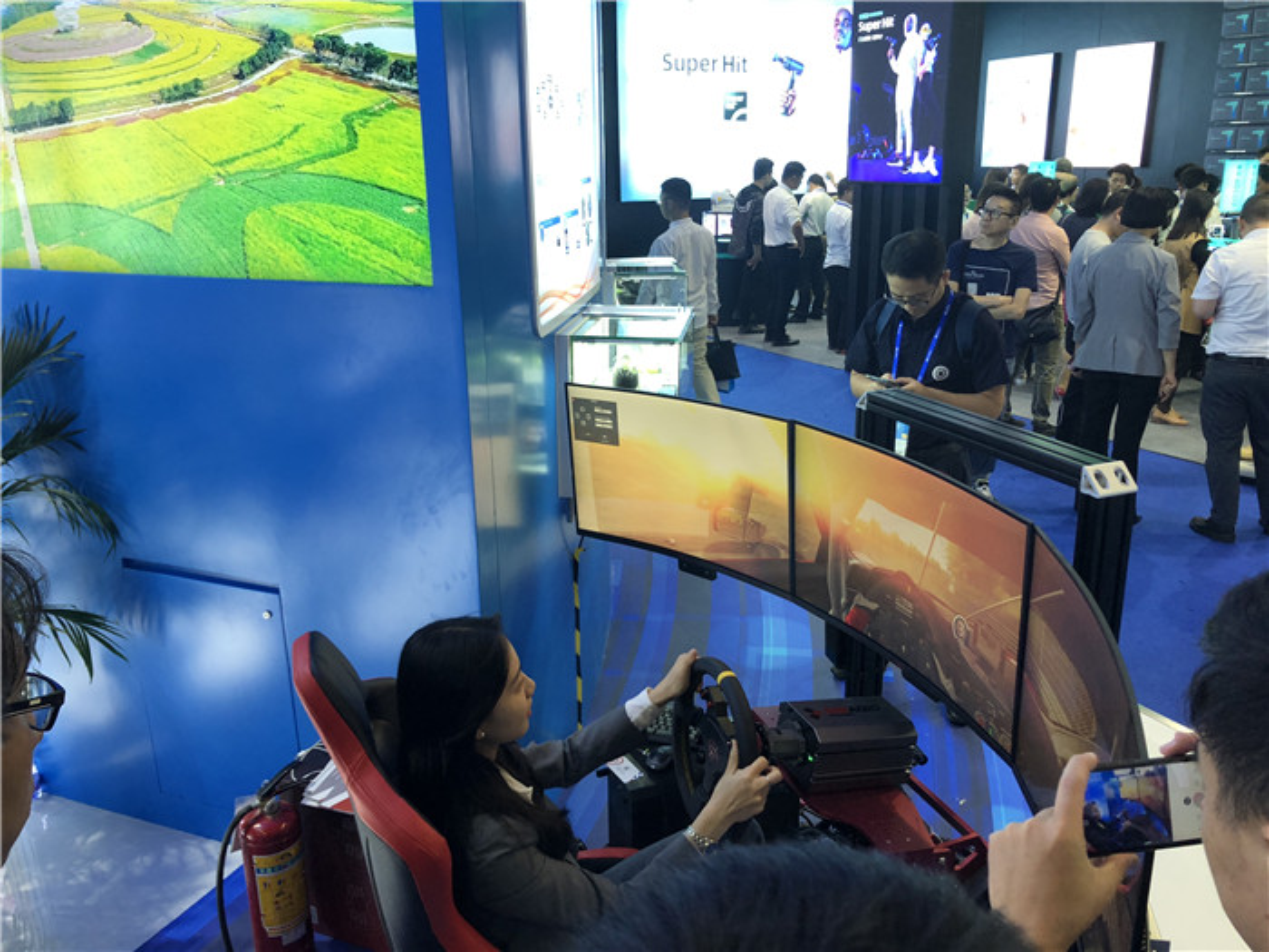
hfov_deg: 63.4
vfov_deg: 49.7
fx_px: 1026
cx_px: 634
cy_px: 476
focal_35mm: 28
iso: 40
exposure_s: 1/33
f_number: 1.8
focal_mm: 4
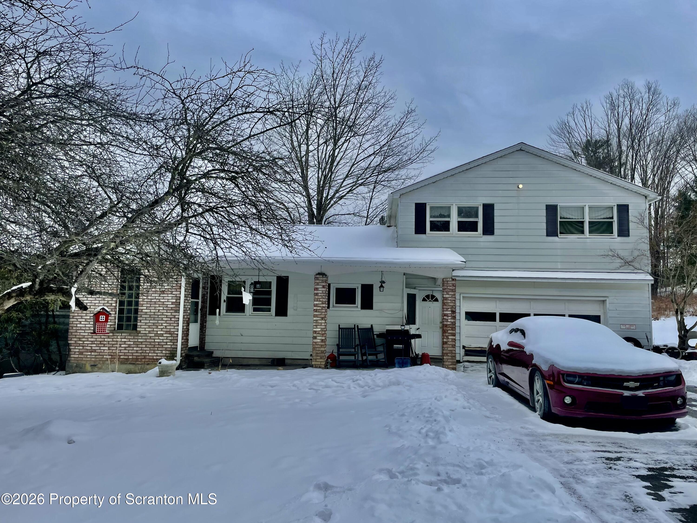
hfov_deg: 67.3
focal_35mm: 26
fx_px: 524
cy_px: 262
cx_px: 348
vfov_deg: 53.1
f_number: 1.6
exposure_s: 1/1453
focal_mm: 4.2
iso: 32
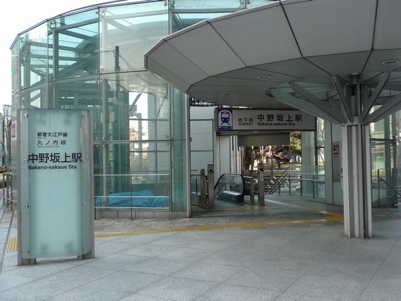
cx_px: 200
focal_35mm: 37
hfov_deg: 50.1
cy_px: 150
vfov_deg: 38.7
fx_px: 429
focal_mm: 7.9
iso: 200
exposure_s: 1/400
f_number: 3.2
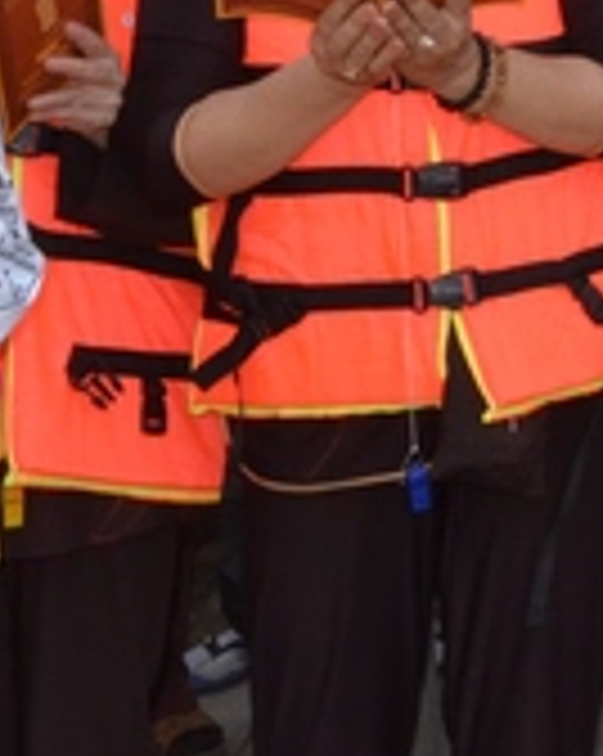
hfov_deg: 8.2
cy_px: -155
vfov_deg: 10.9
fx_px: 3889
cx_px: 1377
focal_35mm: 174
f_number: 22
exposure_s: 1/250
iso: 1600
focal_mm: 32
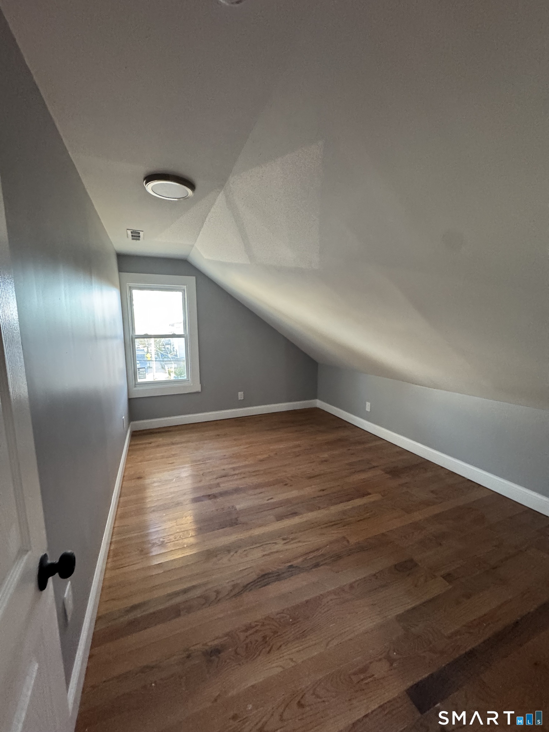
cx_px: 274
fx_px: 296
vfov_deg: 102.1
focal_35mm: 14
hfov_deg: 85.7
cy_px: 366
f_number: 2.2
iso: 500
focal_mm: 2.22
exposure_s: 1/60
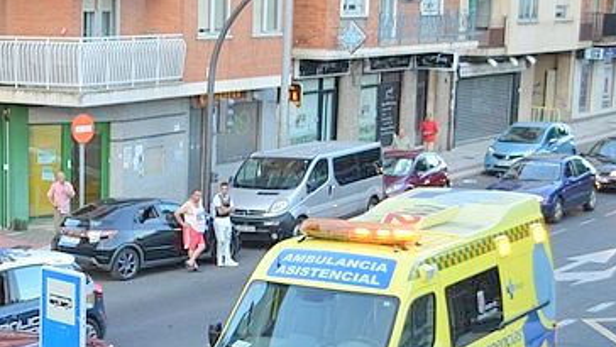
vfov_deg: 15.8
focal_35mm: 76
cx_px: -29
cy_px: 261
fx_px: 1242
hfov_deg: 26.1
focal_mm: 22
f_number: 4
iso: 560
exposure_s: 1/60
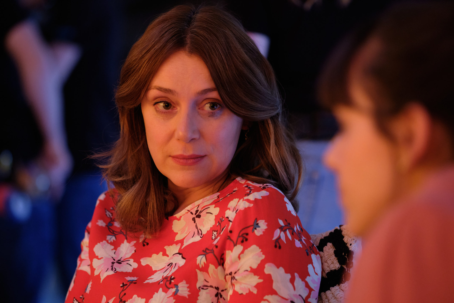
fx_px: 1702
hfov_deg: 15.2
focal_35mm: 135
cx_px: 227
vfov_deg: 10.2
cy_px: 152
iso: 1600
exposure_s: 1/125
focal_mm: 90
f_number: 2
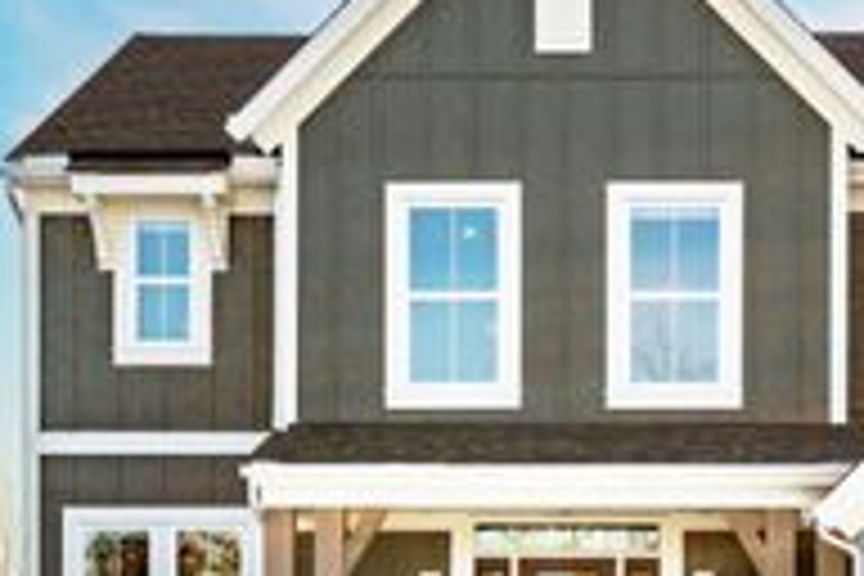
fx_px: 1872
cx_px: 837
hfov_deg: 24.9
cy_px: 412
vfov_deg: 17.4
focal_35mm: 78
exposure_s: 1/800
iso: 100
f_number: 11
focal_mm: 30
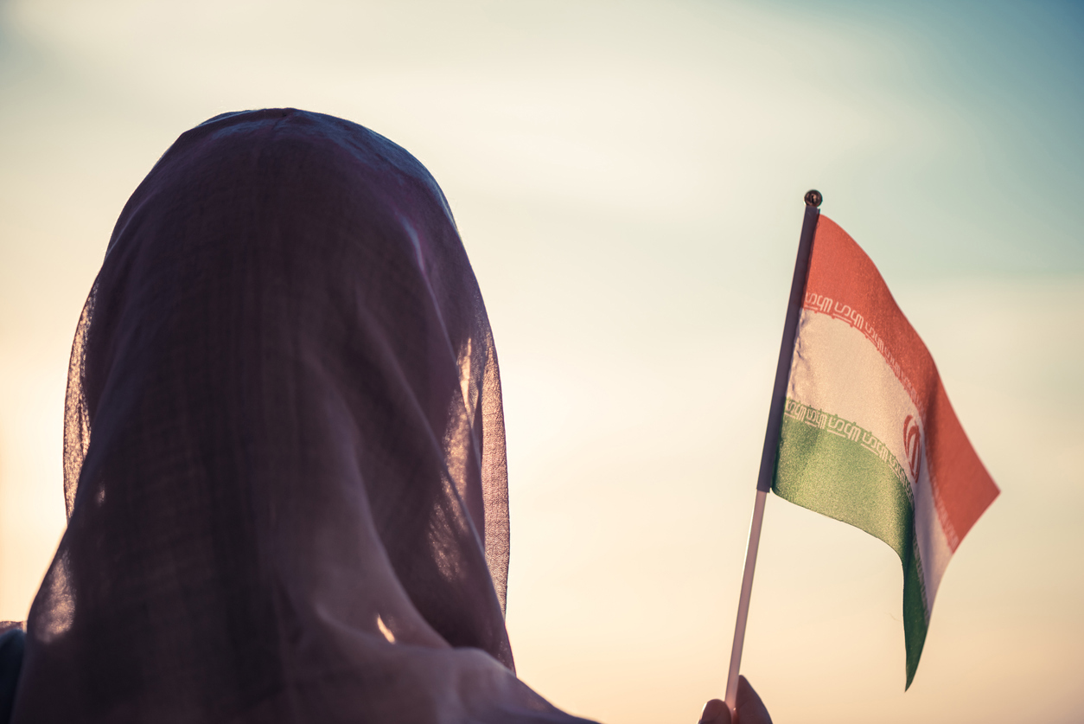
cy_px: 362
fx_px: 3163
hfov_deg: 19.4
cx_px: 542
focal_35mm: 105
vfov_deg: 13.1
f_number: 8
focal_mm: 105
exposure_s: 1/1600
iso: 100
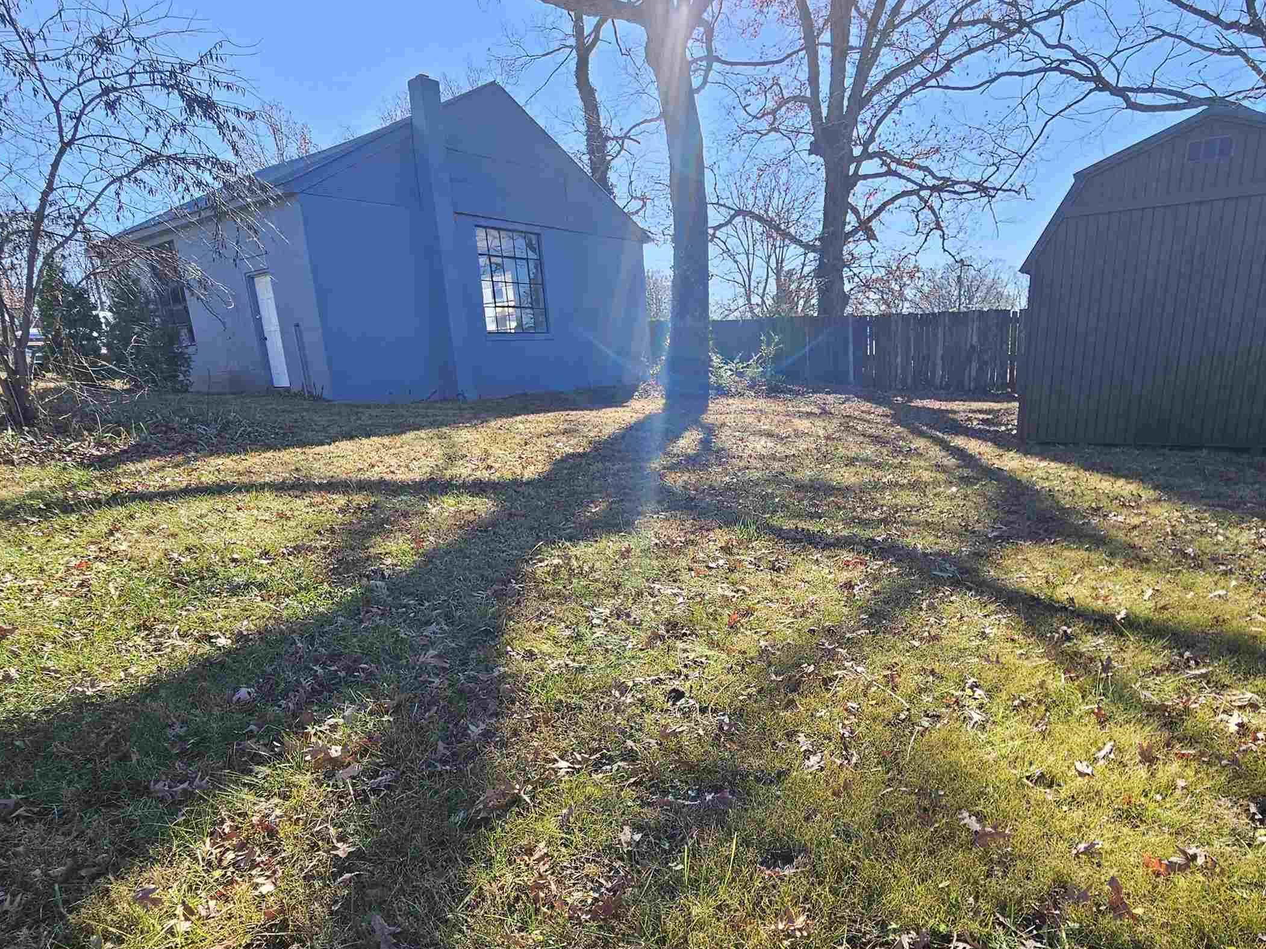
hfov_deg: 84.4
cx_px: 699
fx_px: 695
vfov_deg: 67.7
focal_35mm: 19
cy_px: 587
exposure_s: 1/512
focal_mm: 2.2
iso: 50
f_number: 2.2
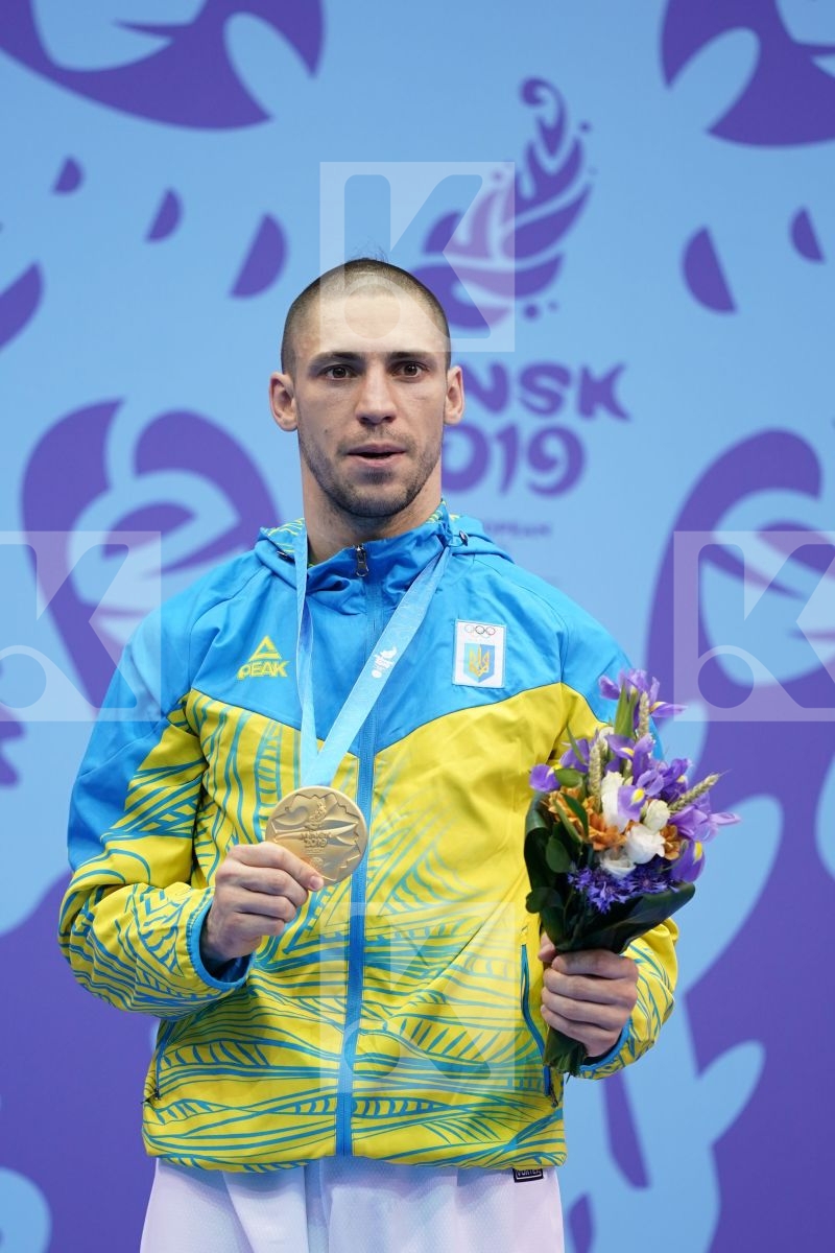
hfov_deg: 2.3
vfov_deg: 3.4
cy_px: 626
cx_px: 418
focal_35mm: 600
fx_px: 20873
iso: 800
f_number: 2.8
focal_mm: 400
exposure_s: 1/500
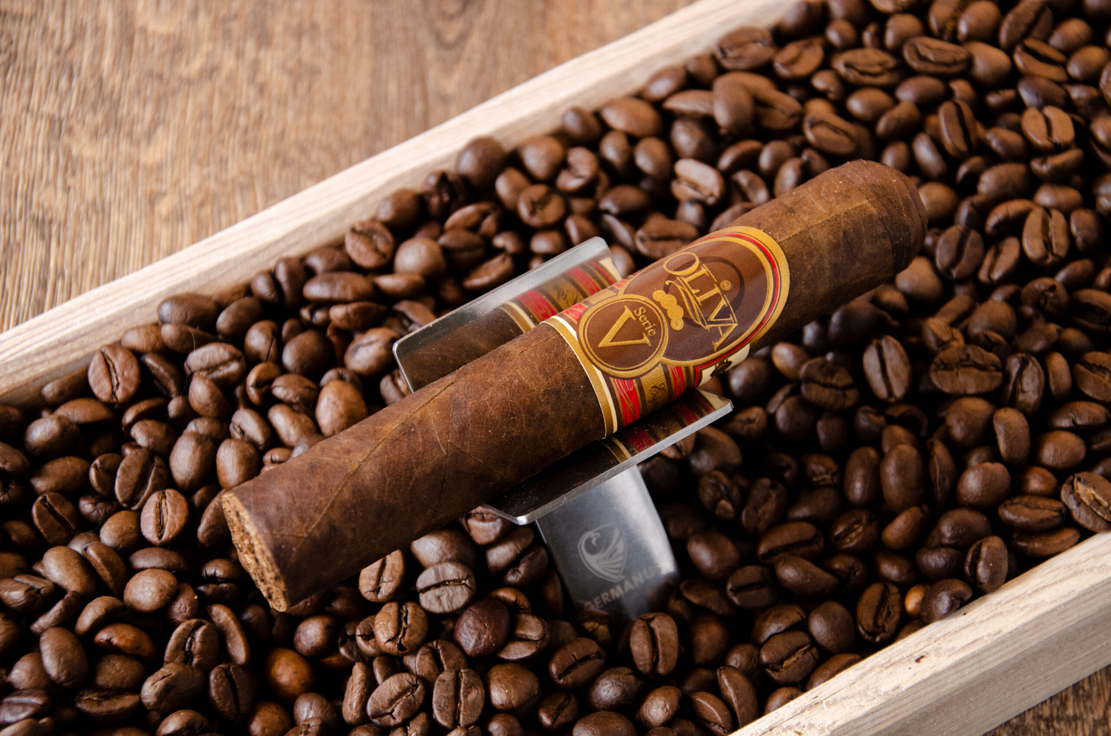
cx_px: 556
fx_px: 3234
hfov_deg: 19.5
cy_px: 368
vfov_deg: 13.0
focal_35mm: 105
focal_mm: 70
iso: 800
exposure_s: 1/50
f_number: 5.3
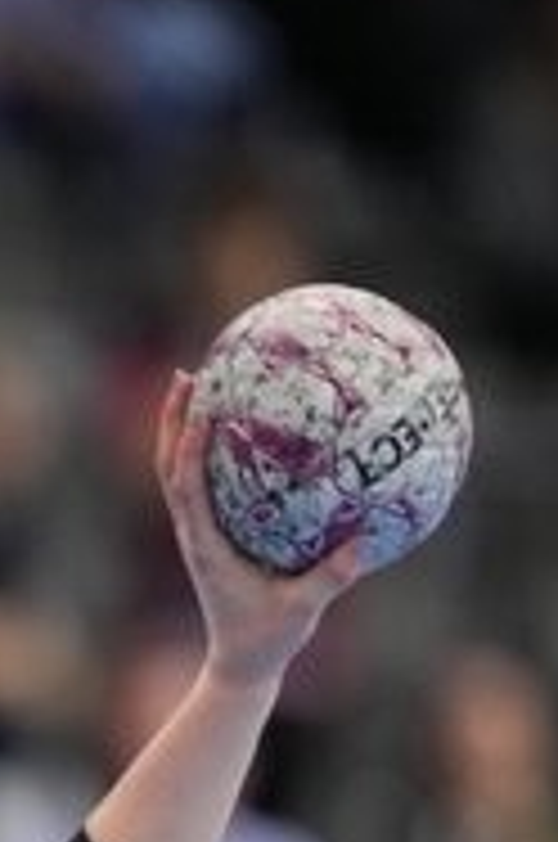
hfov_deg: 1.4
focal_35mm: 965
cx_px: -256
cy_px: 995
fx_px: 22518
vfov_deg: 2.1
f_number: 2.8
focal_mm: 300
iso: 4000
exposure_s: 1/1600
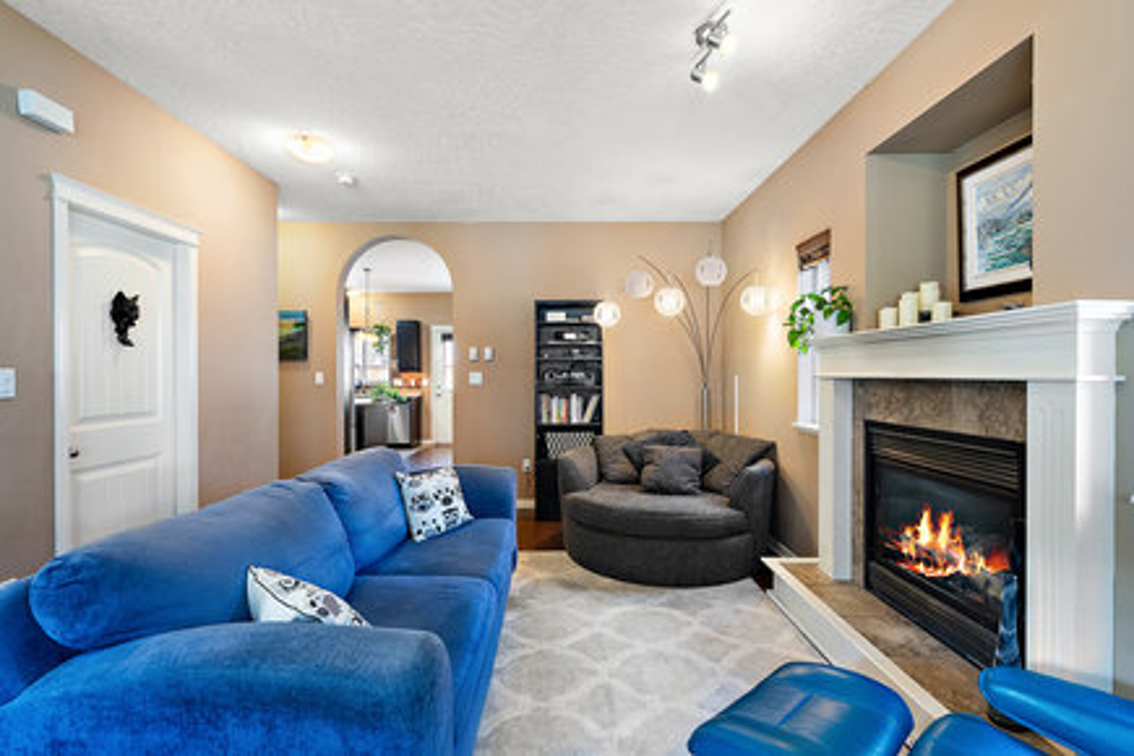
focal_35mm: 16
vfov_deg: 73.7
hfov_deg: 96.7
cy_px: 378
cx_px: 567
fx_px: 504
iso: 320
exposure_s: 1/1.25
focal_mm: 16
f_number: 7.1
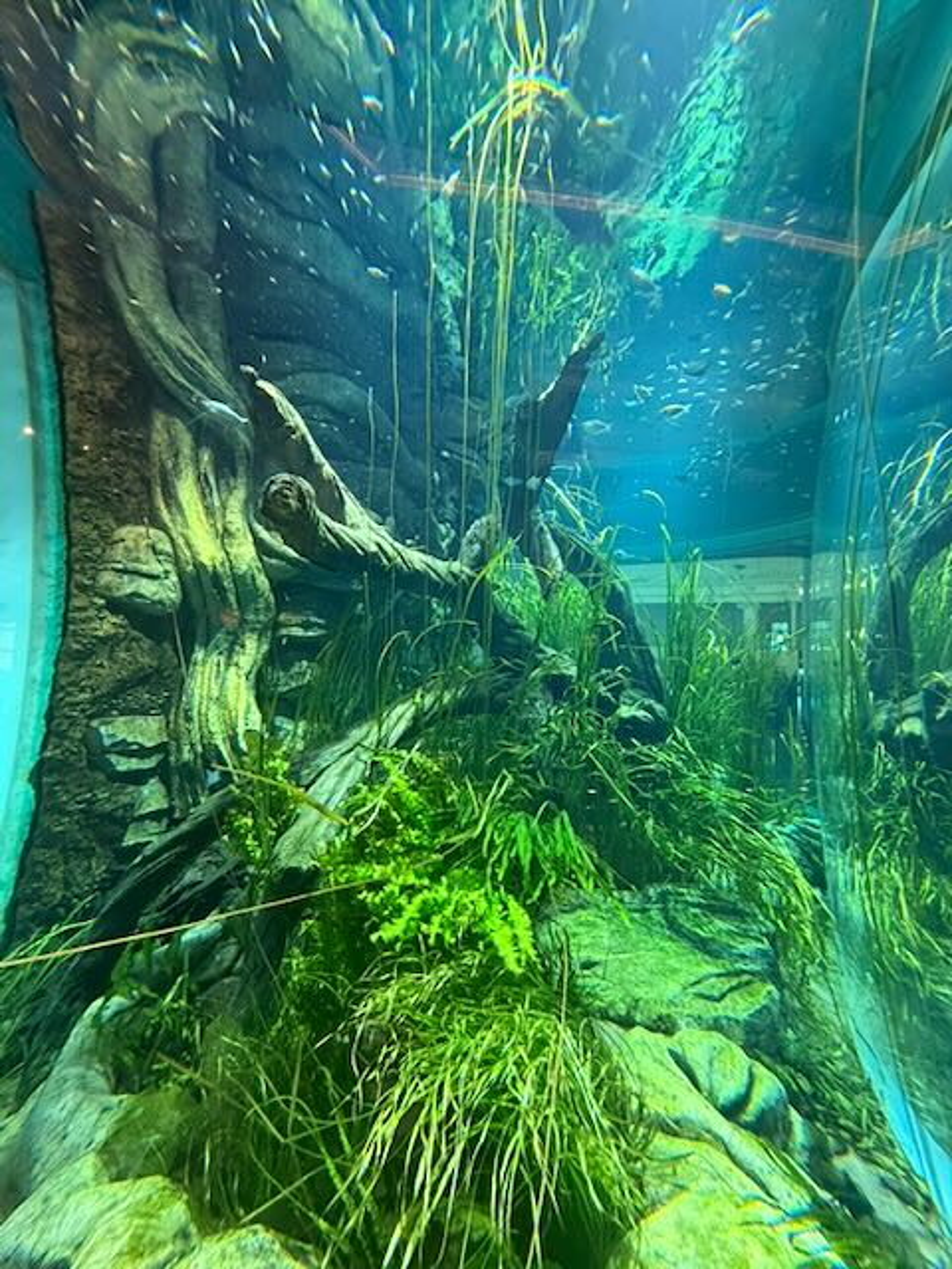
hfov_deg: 85.7
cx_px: 476
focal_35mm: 14
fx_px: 513
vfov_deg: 102.1
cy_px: 634
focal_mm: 2.22
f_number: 2.2
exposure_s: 1/60
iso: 400
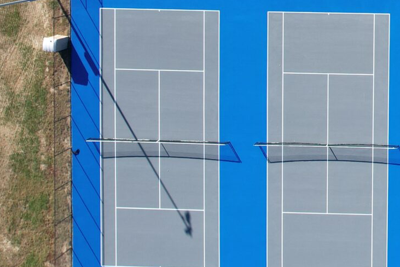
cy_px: -70
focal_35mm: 77
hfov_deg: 23.6
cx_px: 505
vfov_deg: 16.8
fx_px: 856
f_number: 2.8
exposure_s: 1/1000
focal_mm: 8.38
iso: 120
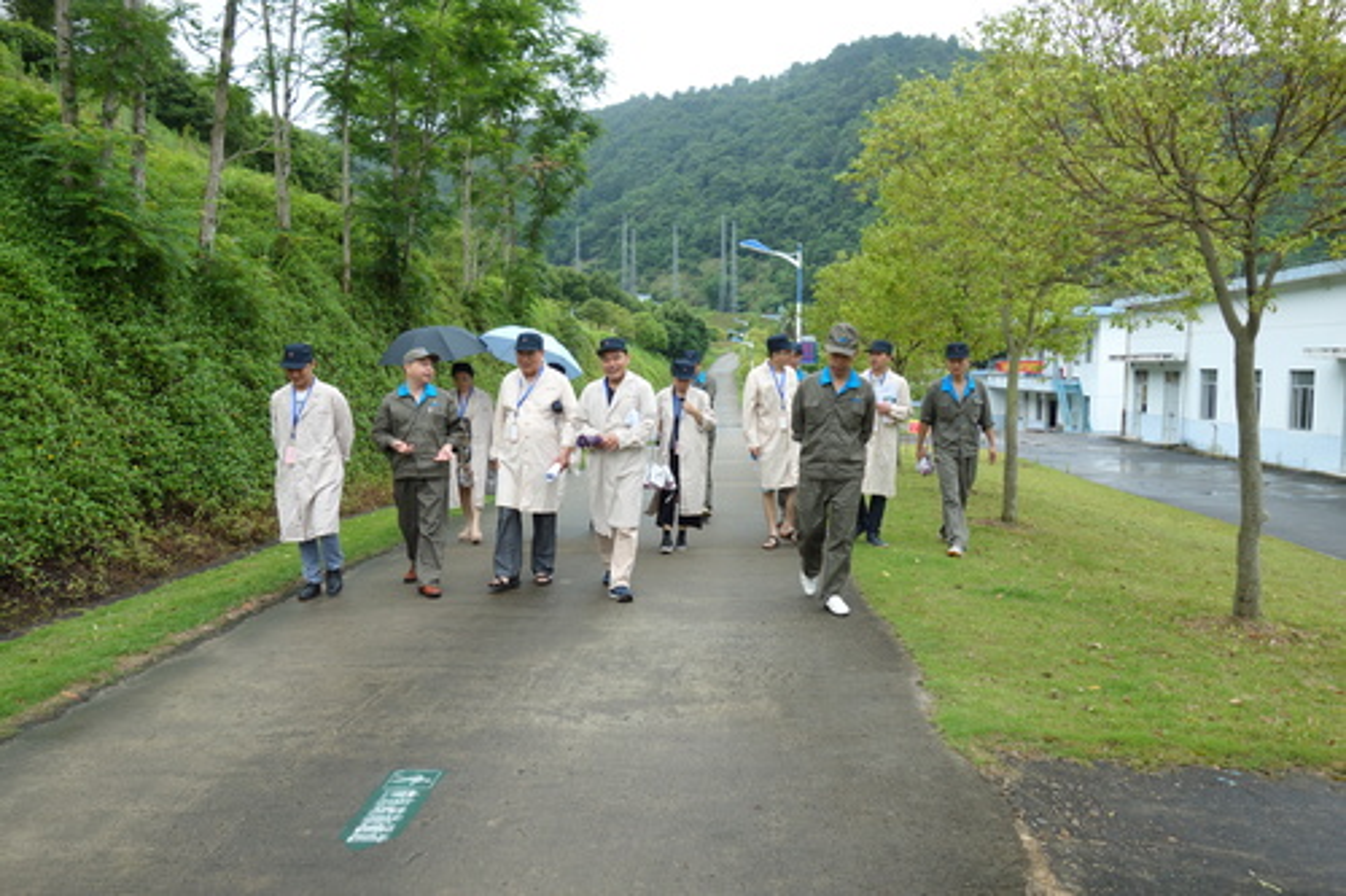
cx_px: 673
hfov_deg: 65.5
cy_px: 448
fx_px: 1046
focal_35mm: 28
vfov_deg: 46.4
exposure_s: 1/125
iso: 125
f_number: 4
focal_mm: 10.4
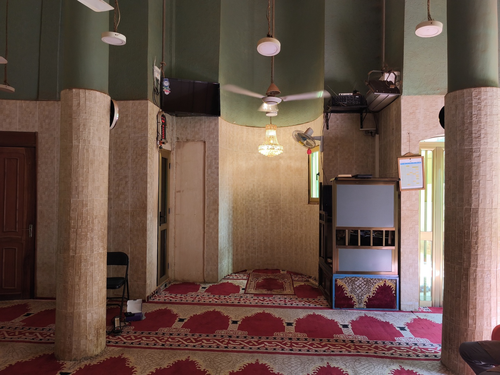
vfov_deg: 58.9
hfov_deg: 73.9
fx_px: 332
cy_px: 188
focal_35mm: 23
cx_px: 250
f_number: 1.6
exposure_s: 1/100
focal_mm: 6.57
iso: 160
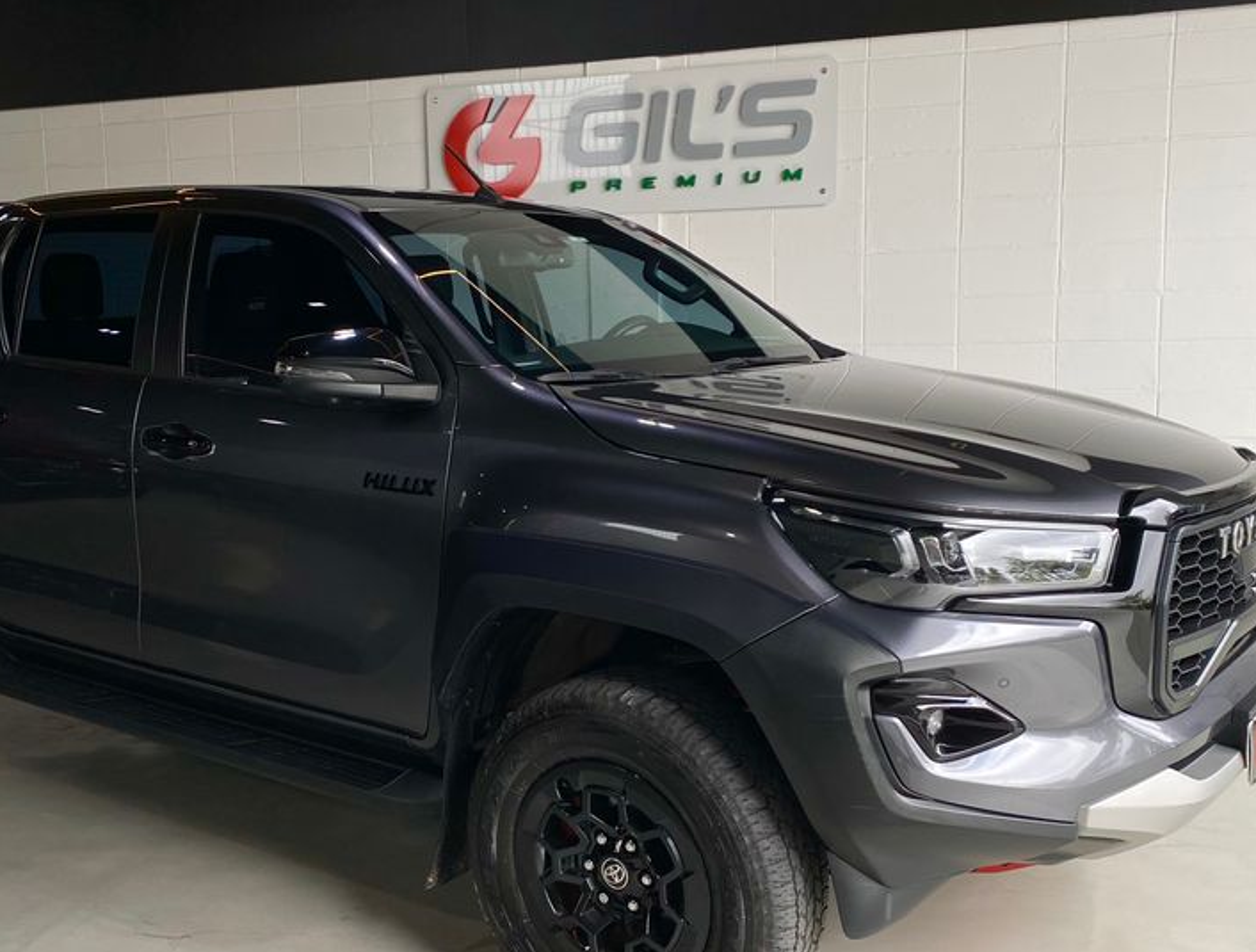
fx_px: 1275
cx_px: 543
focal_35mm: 35
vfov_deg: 40.9
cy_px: 527
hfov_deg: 52.3
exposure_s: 1/302
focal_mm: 4.25
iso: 32
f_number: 1.8
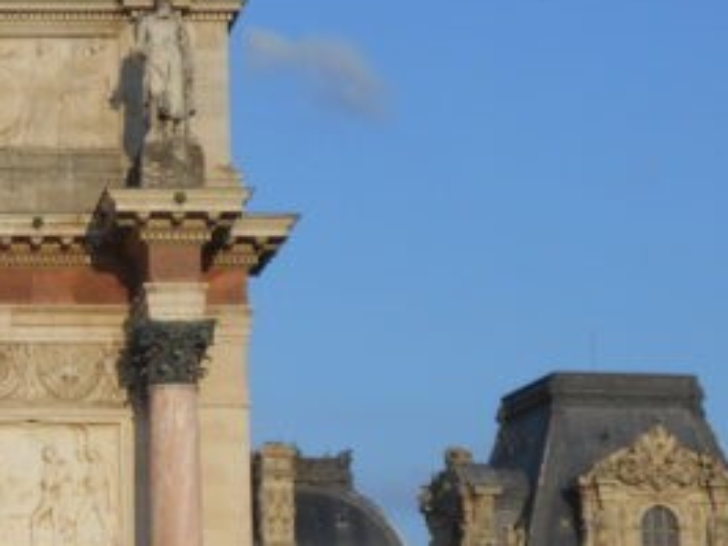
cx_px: -319
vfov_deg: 10.2
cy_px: 420
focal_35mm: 145
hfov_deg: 13.0
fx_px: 3051
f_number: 4.5
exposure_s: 1/640
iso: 80
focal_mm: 8.8
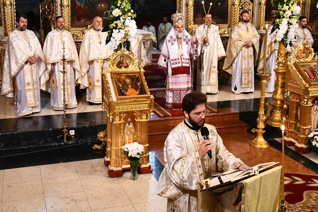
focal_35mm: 30
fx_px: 265
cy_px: 106
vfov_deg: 43.6
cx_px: 159
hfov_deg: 61.9
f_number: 5.6
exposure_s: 1/30
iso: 3200
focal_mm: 20
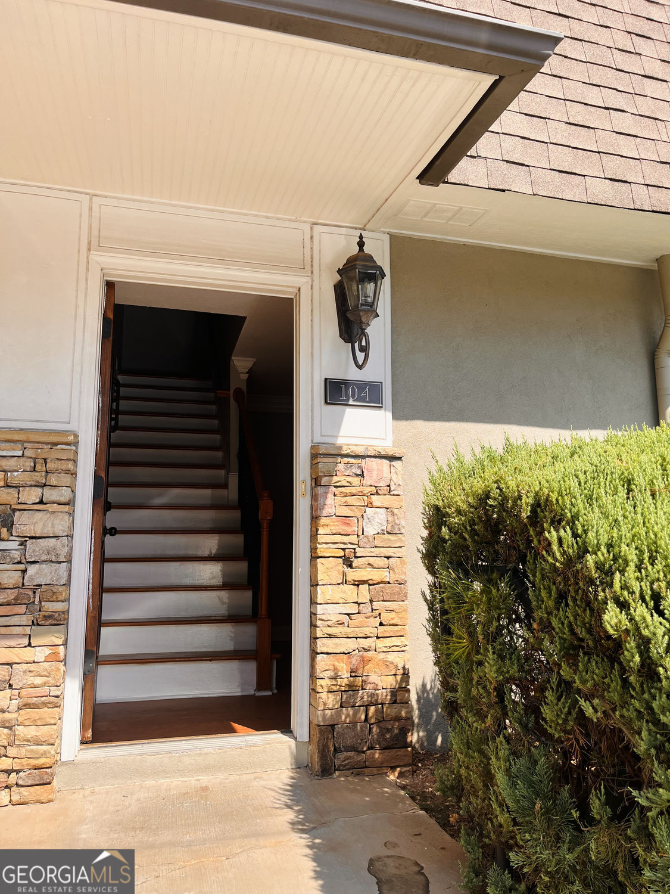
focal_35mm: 26
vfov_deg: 67.3
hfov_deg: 53.1
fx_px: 671
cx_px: 335
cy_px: 447
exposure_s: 1/1748
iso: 50
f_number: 1.6
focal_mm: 5.1
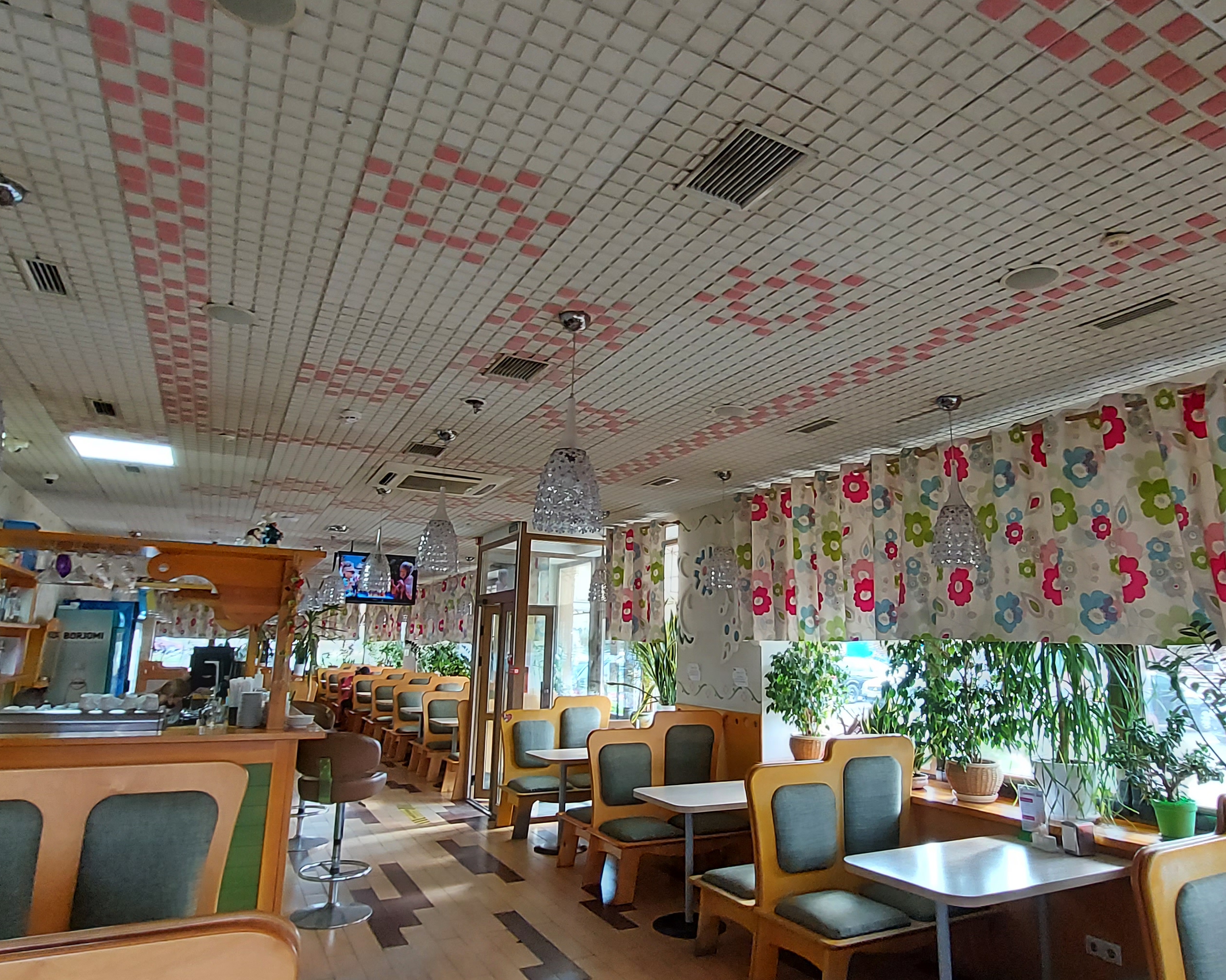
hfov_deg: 80.1
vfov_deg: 68.0
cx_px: 682
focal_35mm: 20
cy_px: 465
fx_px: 726
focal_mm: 1.74
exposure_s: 1/50
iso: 250
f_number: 2.2
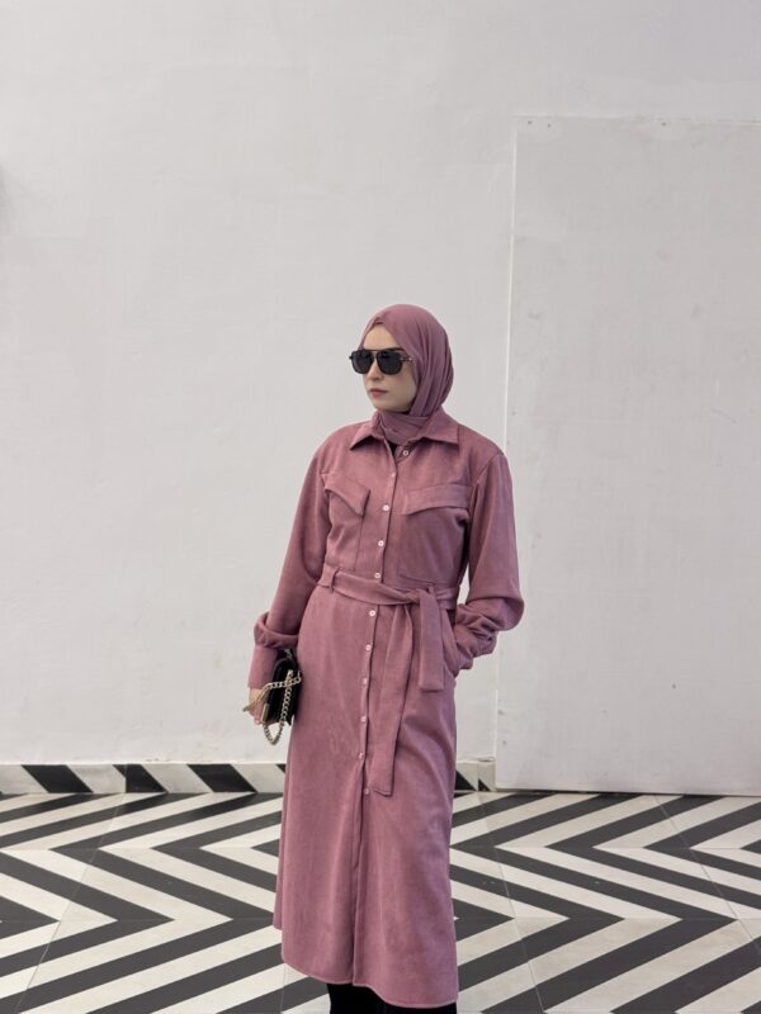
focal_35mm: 48
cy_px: 507
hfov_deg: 30.3
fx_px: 1407
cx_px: 380
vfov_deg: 39.7
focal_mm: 6.76
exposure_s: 1/50
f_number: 1.78
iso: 80
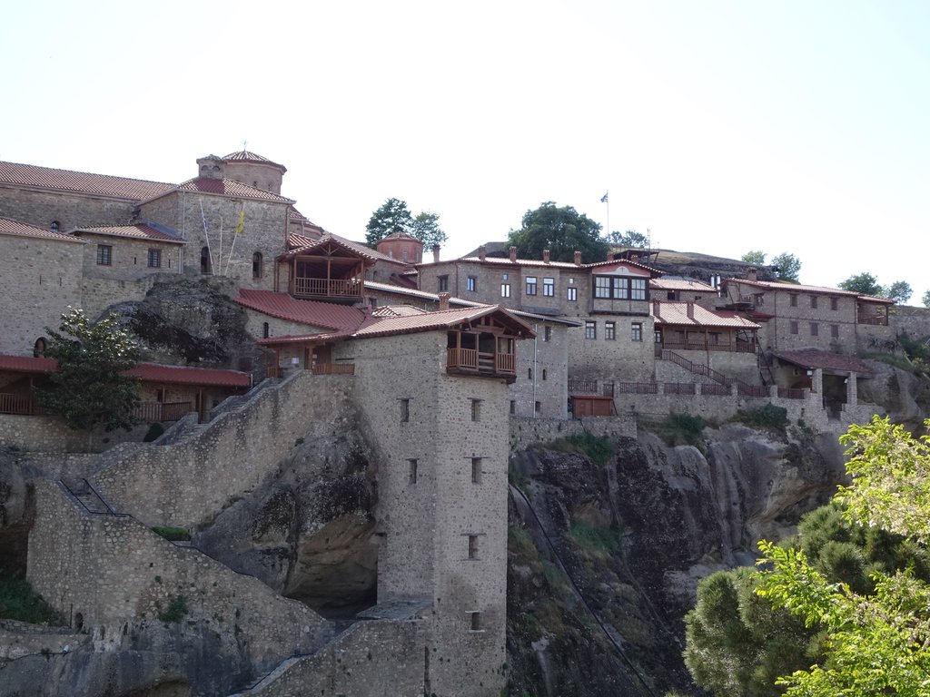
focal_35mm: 58
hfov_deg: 33.2
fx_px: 1558
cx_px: 465
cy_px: 348
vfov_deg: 25.2
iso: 80
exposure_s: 1/250
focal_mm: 9.24
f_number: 4.5
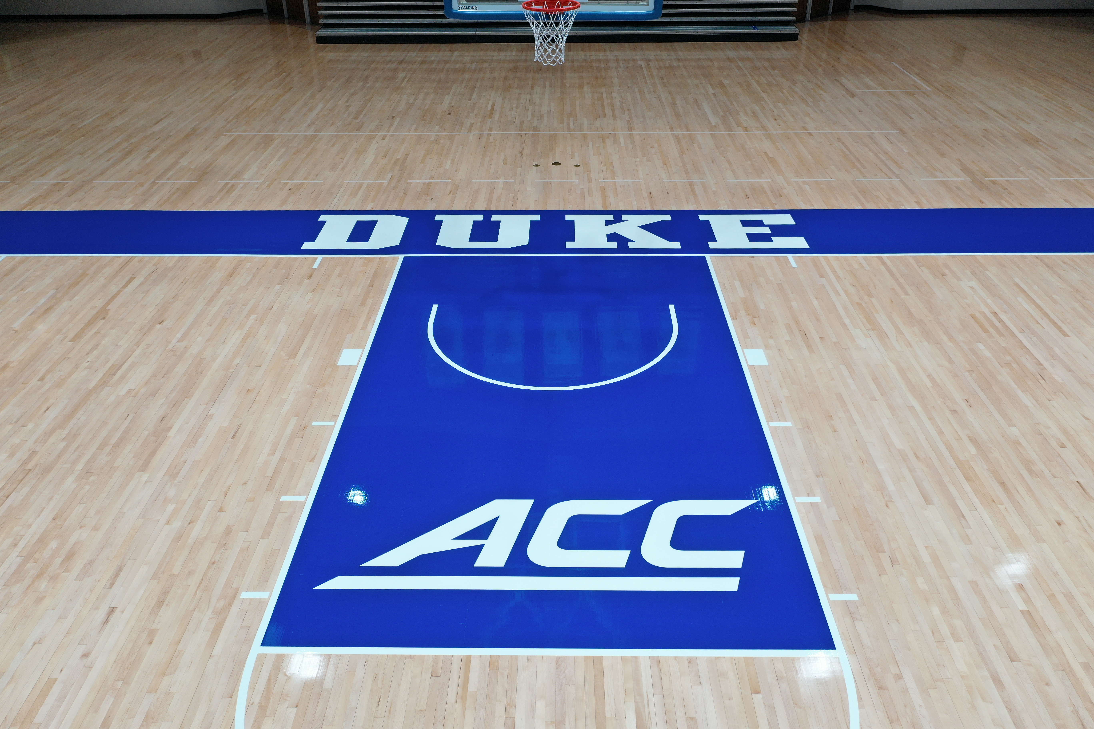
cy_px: 364
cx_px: 547
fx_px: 851
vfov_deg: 46.4
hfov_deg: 65.5
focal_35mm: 28
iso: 100
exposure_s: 1/80
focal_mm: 10.26
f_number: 3.5
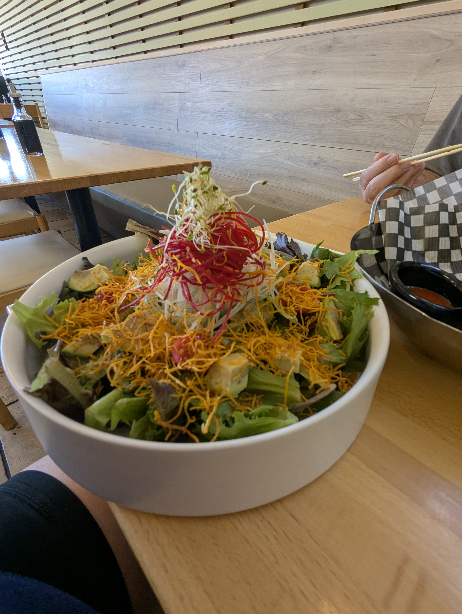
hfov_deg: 78.2
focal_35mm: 16
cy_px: 307
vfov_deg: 94.4
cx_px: 231
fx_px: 284
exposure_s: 1/60
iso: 163
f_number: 2.2
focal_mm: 2.35
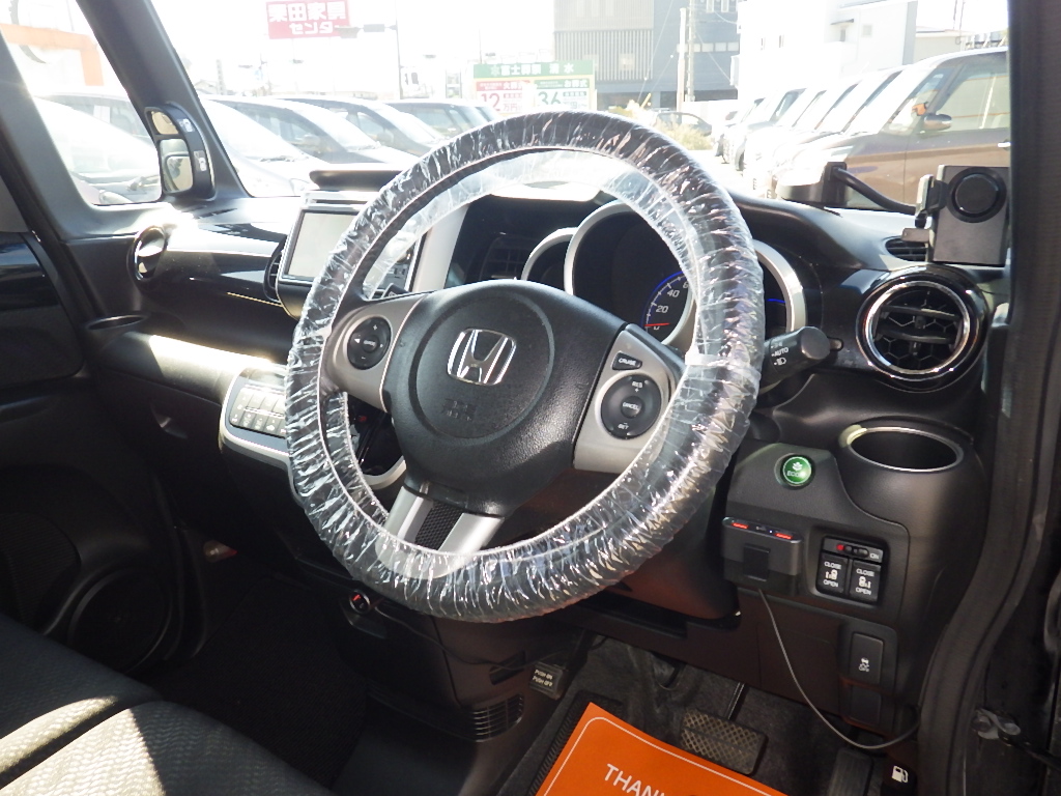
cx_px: 530
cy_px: 398
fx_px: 858
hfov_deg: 63.4
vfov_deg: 49.7
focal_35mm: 28
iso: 250
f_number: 3.5
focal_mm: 5
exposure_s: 1/160
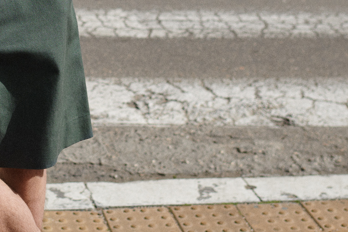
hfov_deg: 17.7
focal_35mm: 113
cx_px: 8
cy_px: -140
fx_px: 1092
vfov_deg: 11.5
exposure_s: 1/2500
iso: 200
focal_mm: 35
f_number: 3.5
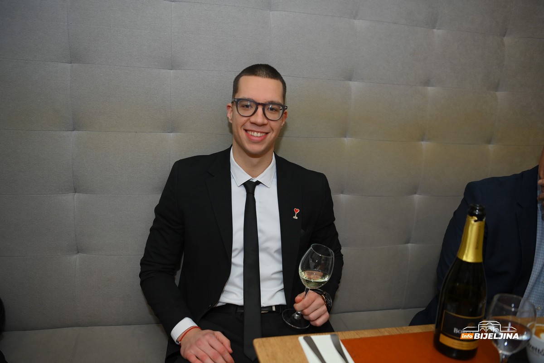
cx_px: 272
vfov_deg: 43.6
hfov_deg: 61.9
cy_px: 182
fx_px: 453
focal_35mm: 30
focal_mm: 30
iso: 640
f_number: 2.8
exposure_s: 1/125
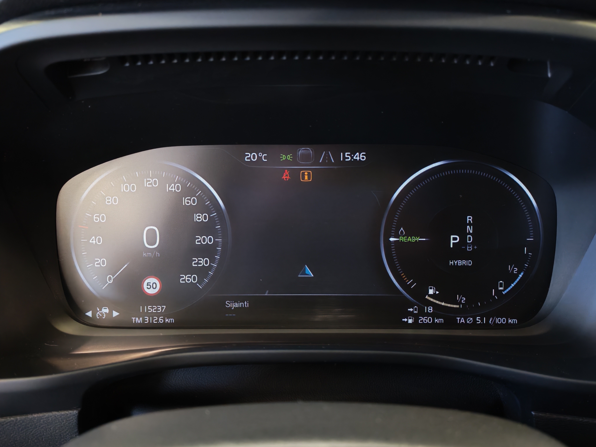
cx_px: 298
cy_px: 224
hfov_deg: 54.0
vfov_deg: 41.8
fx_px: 585
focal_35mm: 34
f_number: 1.9
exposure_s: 1/50
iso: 2000
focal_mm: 6.12
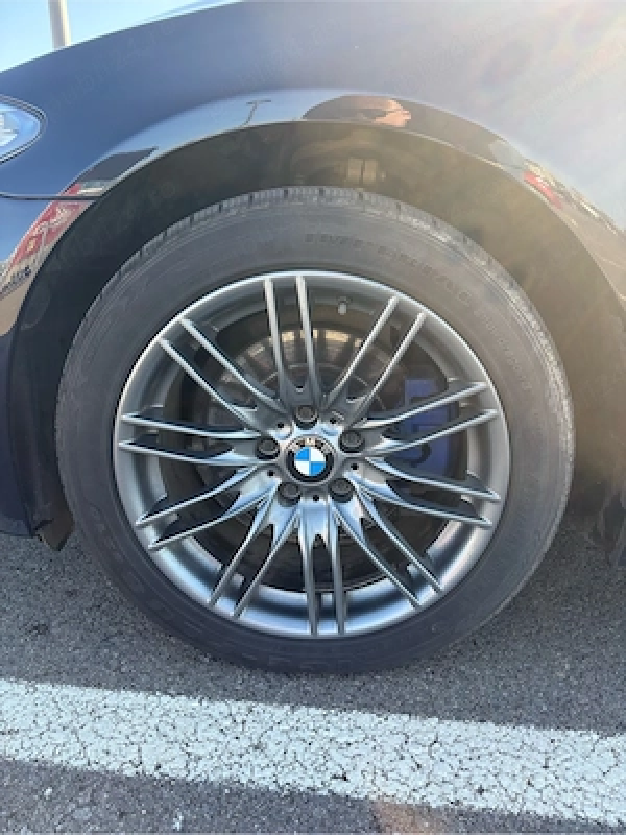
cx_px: 313
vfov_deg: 67.3
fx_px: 627
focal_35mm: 26
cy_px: 418
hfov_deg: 53.1
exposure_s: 1/407
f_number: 1.6
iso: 64
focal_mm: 5.96
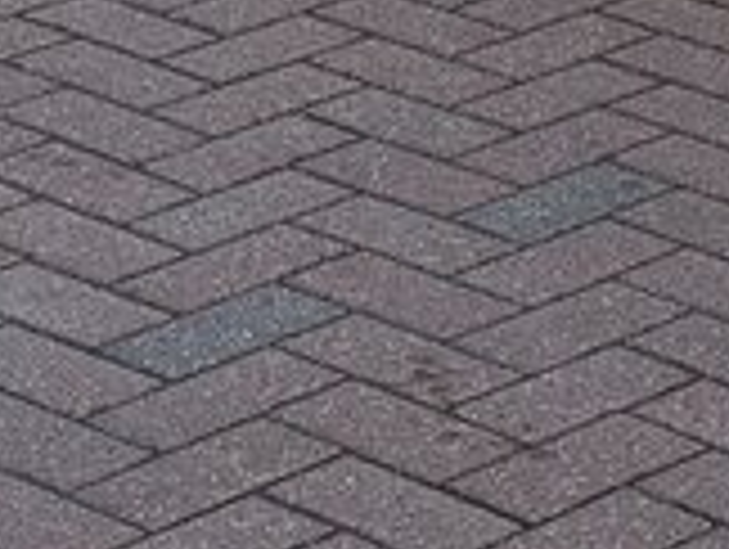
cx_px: 932
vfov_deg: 6.0
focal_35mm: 237
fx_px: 4999
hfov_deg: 8.2
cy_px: -752
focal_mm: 6.76
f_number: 1.78
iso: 64
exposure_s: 1/769
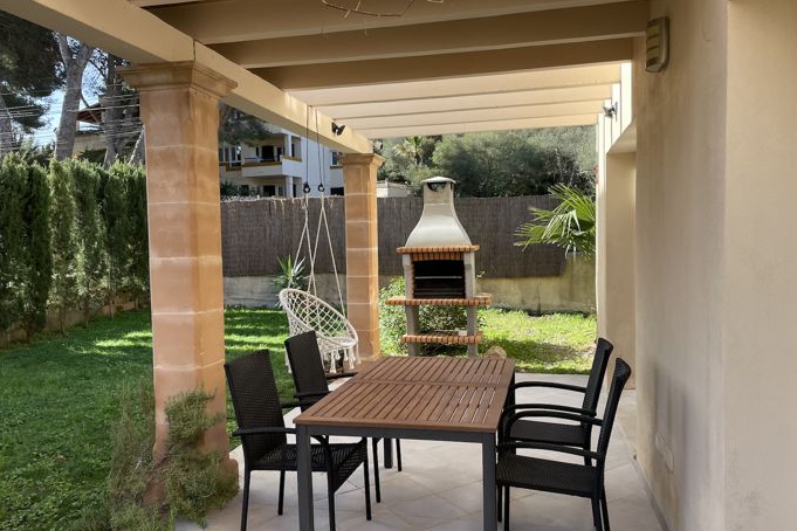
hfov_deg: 65.5
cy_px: 274
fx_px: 620
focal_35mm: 28
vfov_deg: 46.4
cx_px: 404
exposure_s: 1/600
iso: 32
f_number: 1.6
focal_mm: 4.2
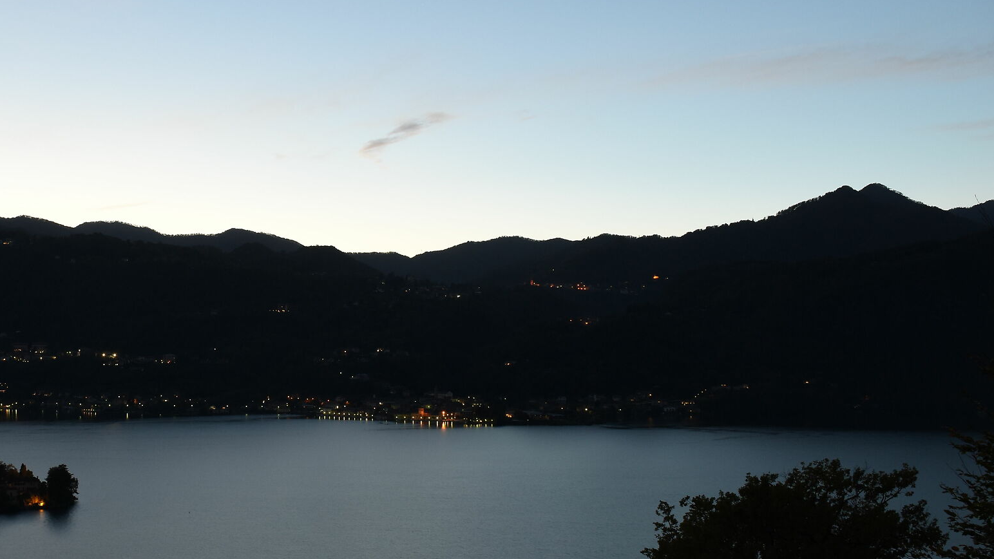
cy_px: 342
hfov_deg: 44.7
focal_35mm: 44
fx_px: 1160
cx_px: 235
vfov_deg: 27.0
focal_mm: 18
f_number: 9
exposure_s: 1/1.3
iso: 250
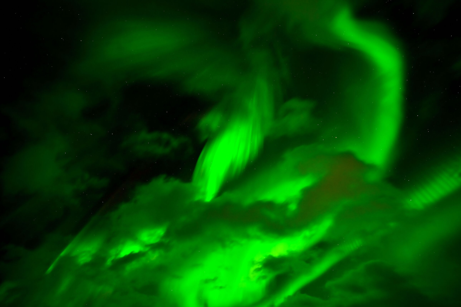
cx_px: 230
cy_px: 154
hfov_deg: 104.2
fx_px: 179
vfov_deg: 81.3
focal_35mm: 14
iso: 1600
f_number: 4
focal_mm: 14
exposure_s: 4
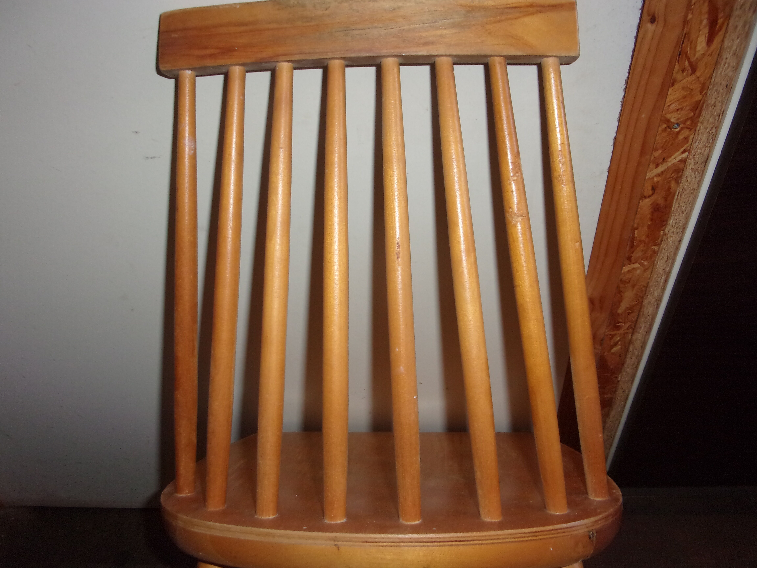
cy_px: 284
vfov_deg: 49.7
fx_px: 612
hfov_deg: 63.4
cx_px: 378
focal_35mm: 28
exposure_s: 1/34
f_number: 3.9
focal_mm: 5.1
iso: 200
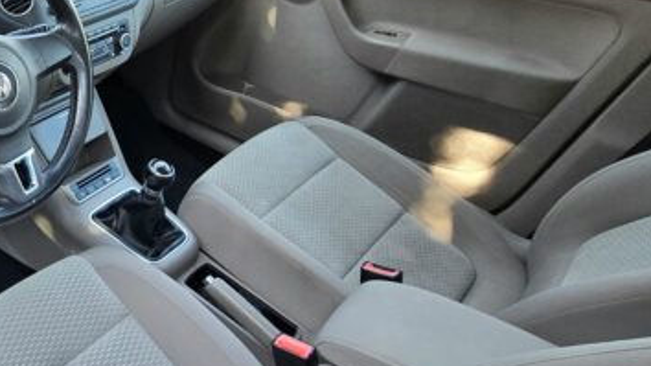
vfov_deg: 35.8
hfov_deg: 47.3
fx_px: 552
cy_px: 90
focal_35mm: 32
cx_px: -39
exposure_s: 1/101
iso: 80
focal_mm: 2.2
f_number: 2.2
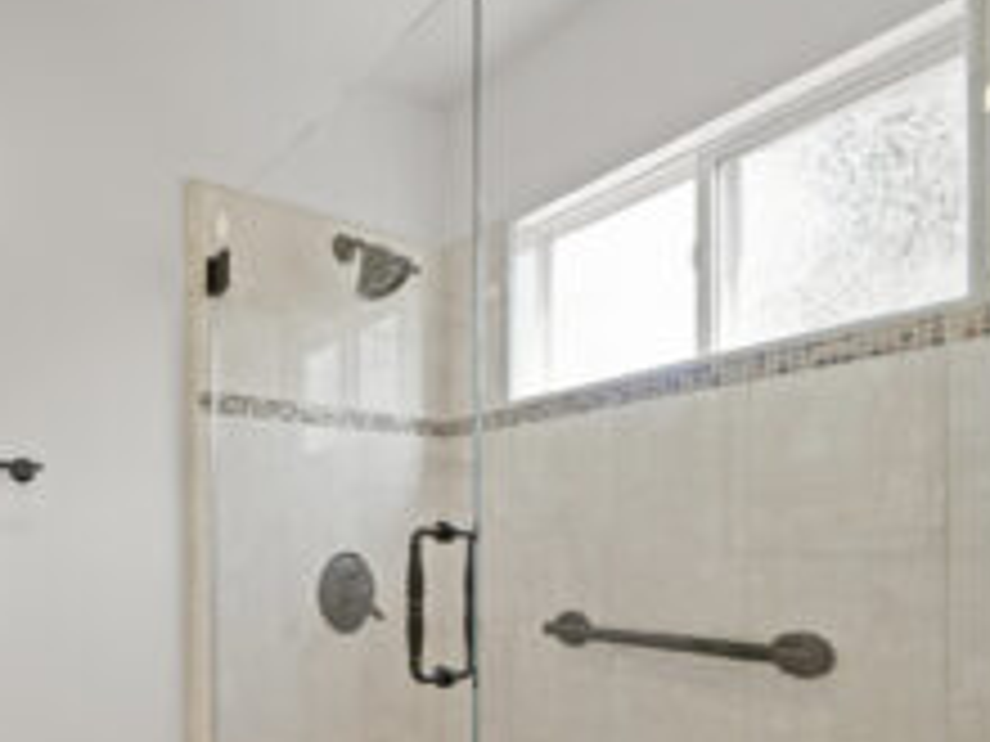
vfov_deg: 60.8
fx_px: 601
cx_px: 189
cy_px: 533
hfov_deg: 70.6
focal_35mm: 21
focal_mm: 12
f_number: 8
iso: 1000
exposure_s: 1/15
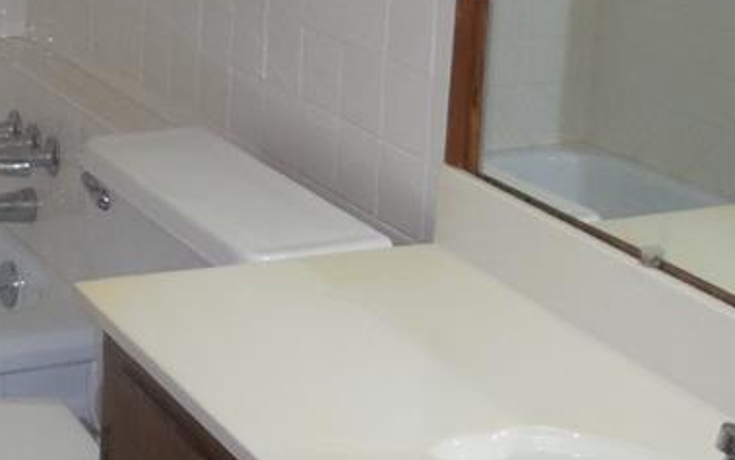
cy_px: -120
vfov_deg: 14.6
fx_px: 1723
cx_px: 83
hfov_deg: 23.5
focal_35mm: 86
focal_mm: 5.3
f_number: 3.2
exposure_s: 1/25
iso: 200
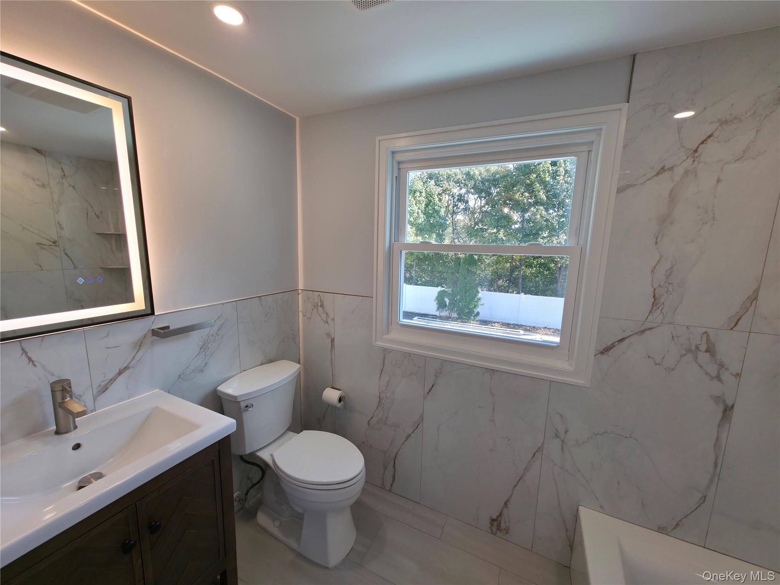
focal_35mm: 13
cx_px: 390
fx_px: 293
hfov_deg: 106.2
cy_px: 292
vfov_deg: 89.9
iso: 20
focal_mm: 2.2
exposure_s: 1/211
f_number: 1.9
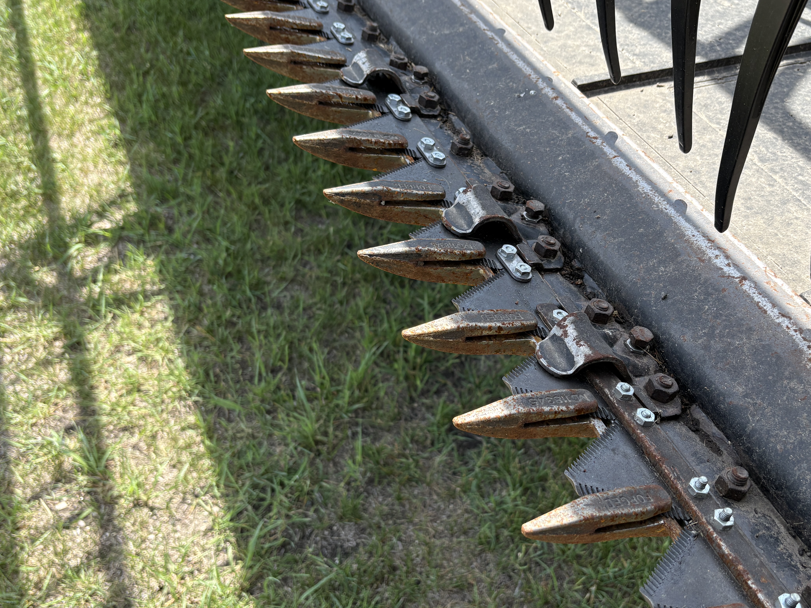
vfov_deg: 39.6
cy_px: 330
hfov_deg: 51.2
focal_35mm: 36
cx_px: 465
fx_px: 843
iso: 50
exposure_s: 1/861
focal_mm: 5.96
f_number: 1.6
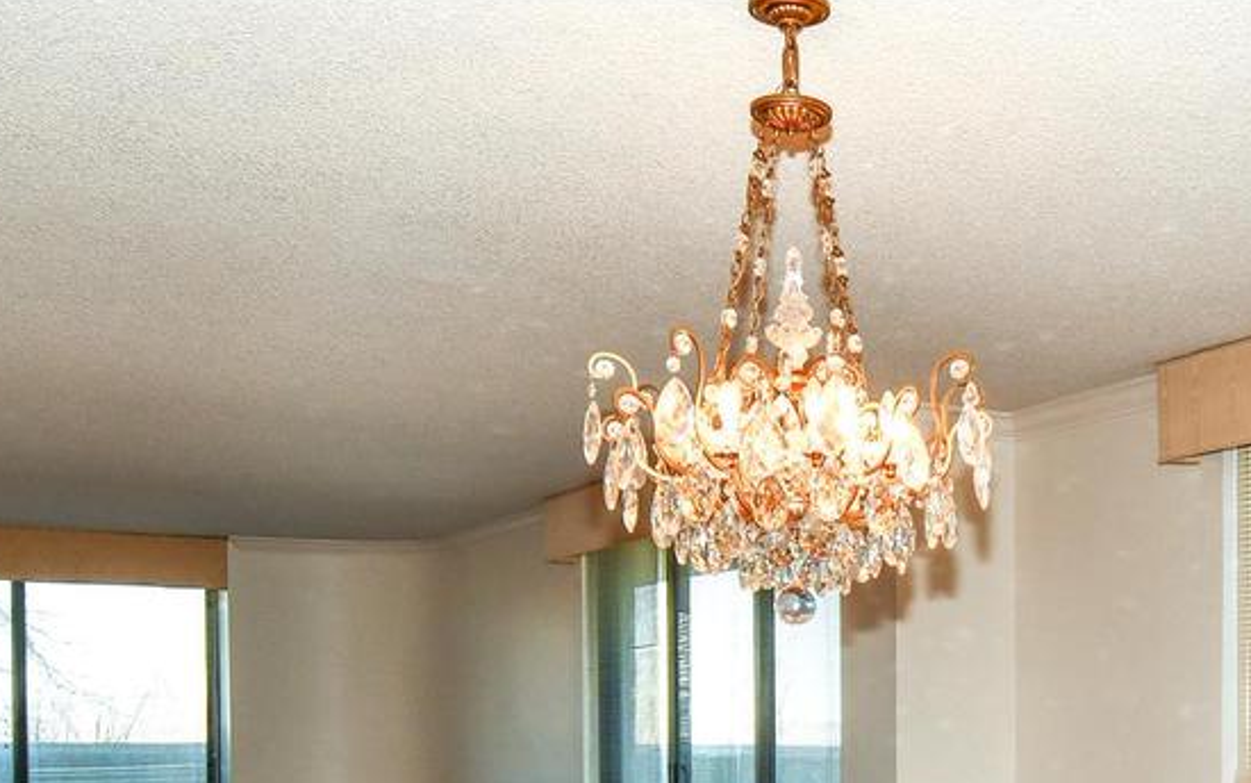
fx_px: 1637
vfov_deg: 25.4
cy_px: 806
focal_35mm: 48
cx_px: 912
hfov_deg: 40.8
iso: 200
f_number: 5.6
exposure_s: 1/125
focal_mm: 12
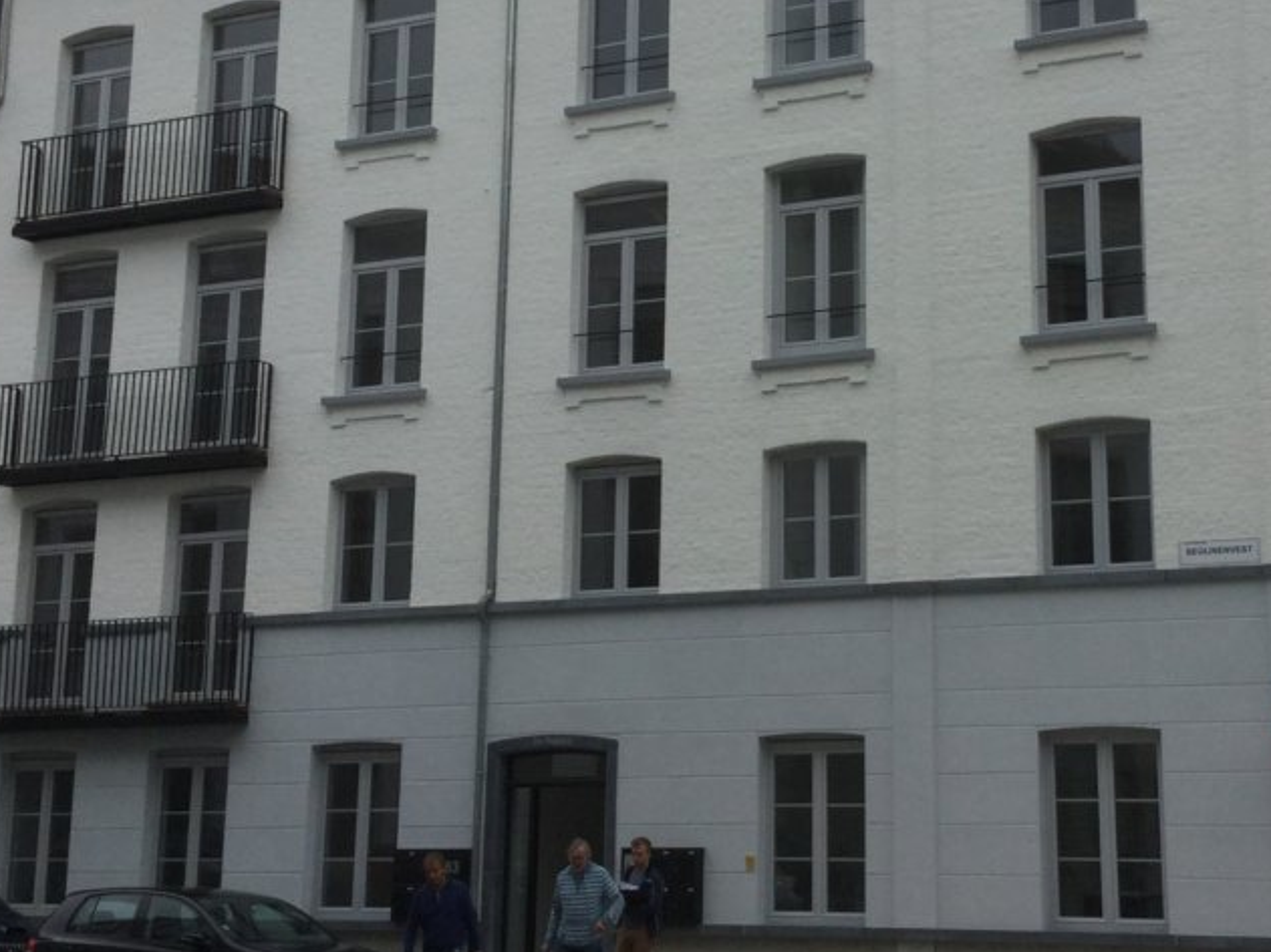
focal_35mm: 59
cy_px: 323
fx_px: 2166
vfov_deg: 24.7
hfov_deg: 32.5
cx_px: 826
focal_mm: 3.3
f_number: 2.4
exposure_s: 1/840
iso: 25
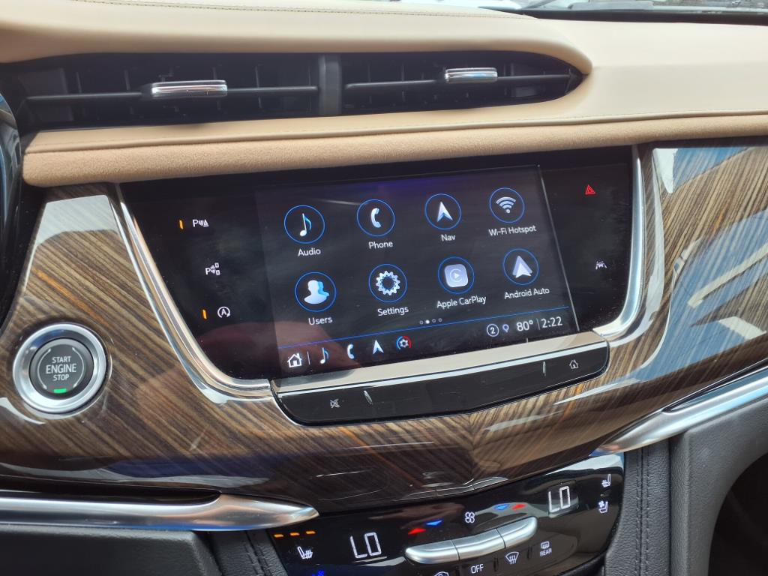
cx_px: 384
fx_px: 599
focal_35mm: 27
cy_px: 288
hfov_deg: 65.3
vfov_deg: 51.4
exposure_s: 1/120
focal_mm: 3.58
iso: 50
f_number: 1.9
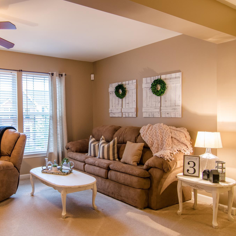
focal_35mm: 31
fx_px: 239
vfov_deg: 52.5
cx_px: 64
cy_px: 119
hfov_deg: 50.7
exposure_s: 1/6
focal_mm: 16
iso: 320
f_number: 7.1
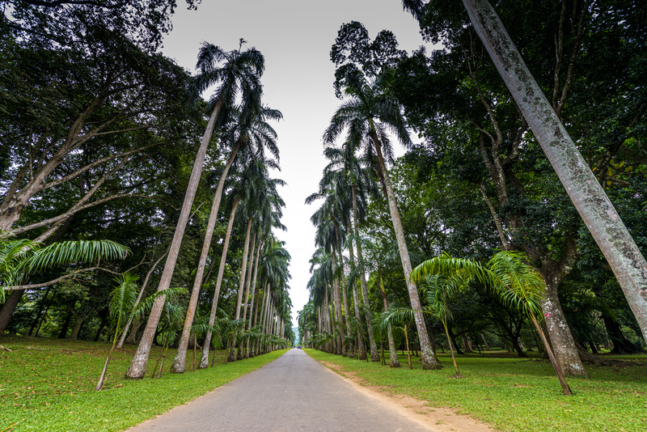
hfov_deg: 100.4
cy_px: 216
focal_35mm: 15
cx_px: 324
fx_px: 270
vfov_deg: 77.4
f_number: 8
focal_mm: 15
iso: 400
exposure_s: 1/250
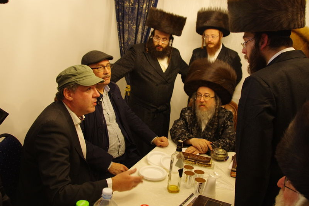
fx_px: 275
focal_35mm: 32
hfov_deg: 58.7
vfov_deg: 41.1
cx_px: 160
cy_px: 89
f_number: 3.2
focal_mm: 17
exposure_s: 1/60
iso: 1600
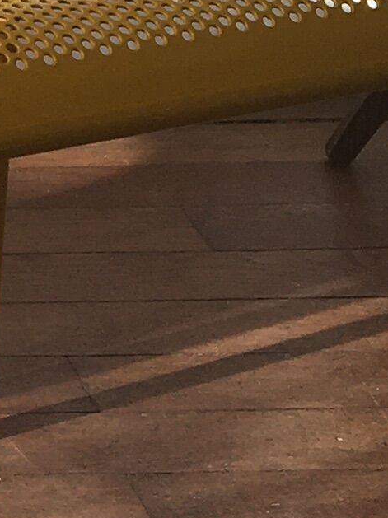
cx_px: -701
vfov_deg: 10.5
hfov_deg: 7.2
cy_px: -3
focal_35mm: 186
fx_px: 2783
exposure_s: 1/158
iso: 25
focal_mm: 4.15
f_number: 2.2
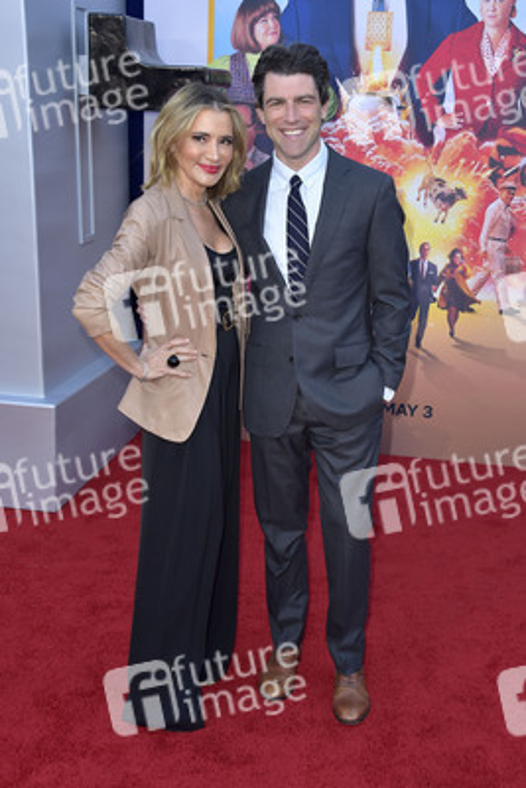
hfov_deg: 33.4
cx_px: 263
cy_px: 394
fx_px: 876
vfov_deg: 48.4
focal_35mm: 40
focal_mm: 40
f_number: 6.3
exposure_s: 1/250
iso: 400
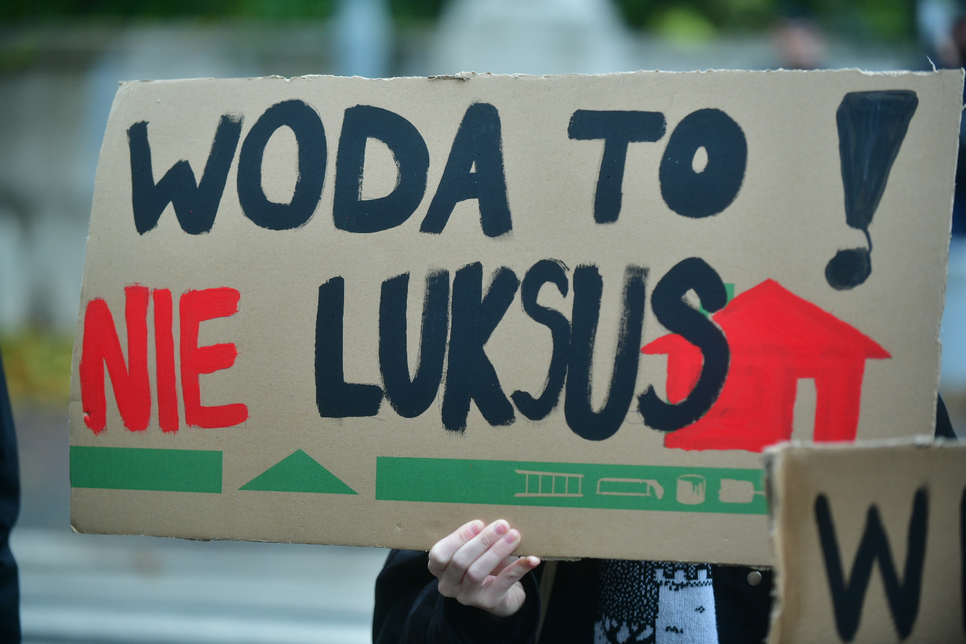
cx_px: 483
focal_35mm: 120
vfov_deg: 11.4
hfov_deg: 17.1
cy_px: 322
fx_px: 3220
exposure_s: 1/200
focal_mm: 120
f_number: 2.8
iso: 500
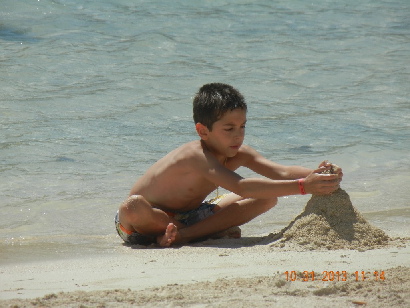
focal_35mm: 300
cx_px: 205
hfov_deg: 6.6
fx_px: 3553
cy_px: 154
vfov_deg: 5.0
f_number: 11.2
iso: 160
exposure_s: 1/315
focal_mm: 54
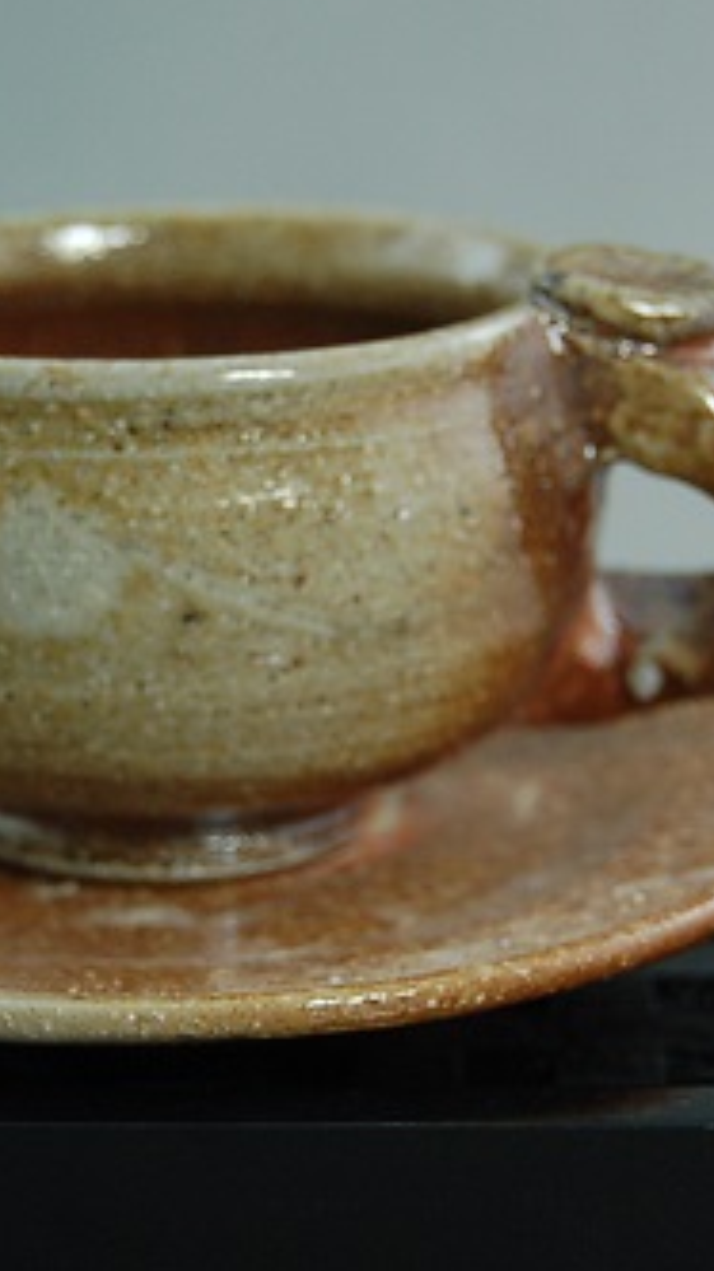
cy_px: 637
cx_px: 221
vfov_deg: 19.0
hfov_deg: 10.7
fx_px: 3808
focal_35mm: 113
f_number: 5
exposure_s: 1/30
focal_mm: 40
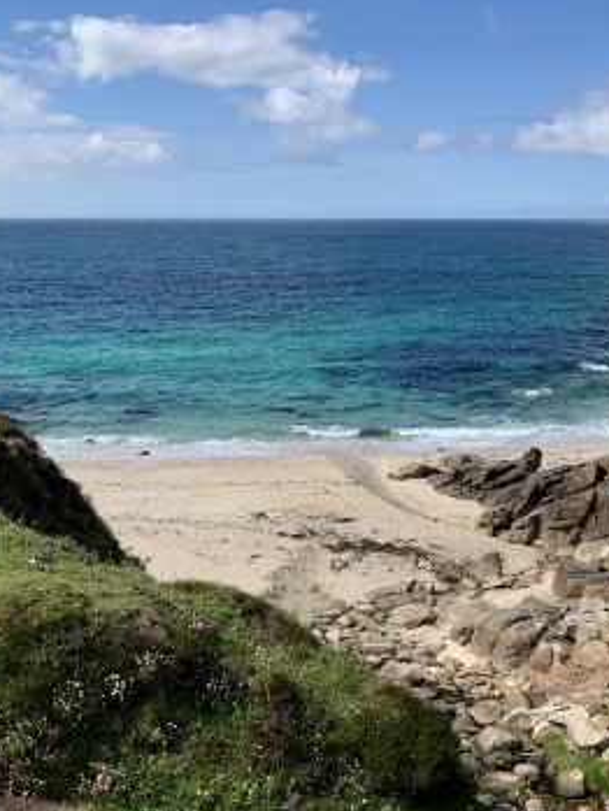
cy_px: 523
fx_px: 821
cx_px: 308
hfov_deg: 40.7
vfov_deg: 51.9
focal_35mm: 35
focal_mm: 4.25
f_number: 1.8
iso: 25
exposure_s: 1/2160
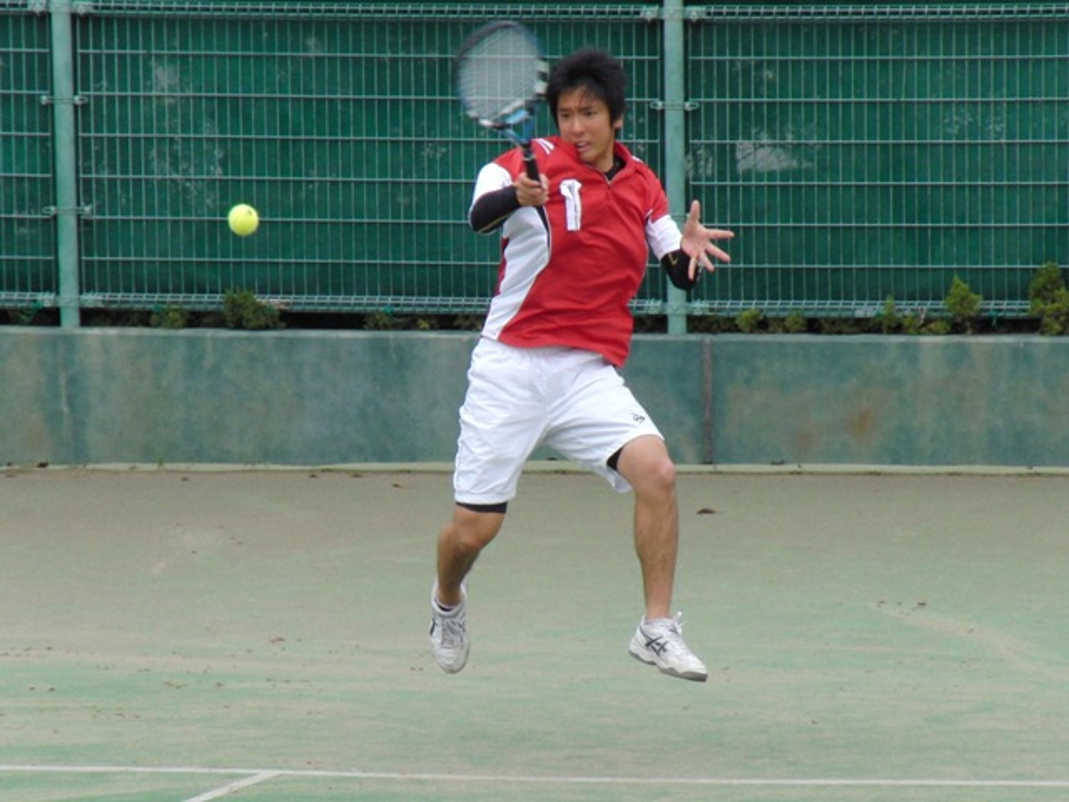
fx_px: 11303
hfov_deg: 5.4
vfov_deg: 4.1
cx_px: 534
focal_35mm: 366
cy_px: 401
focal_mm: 64.7
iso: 200
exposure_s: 1/800
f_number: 4.7
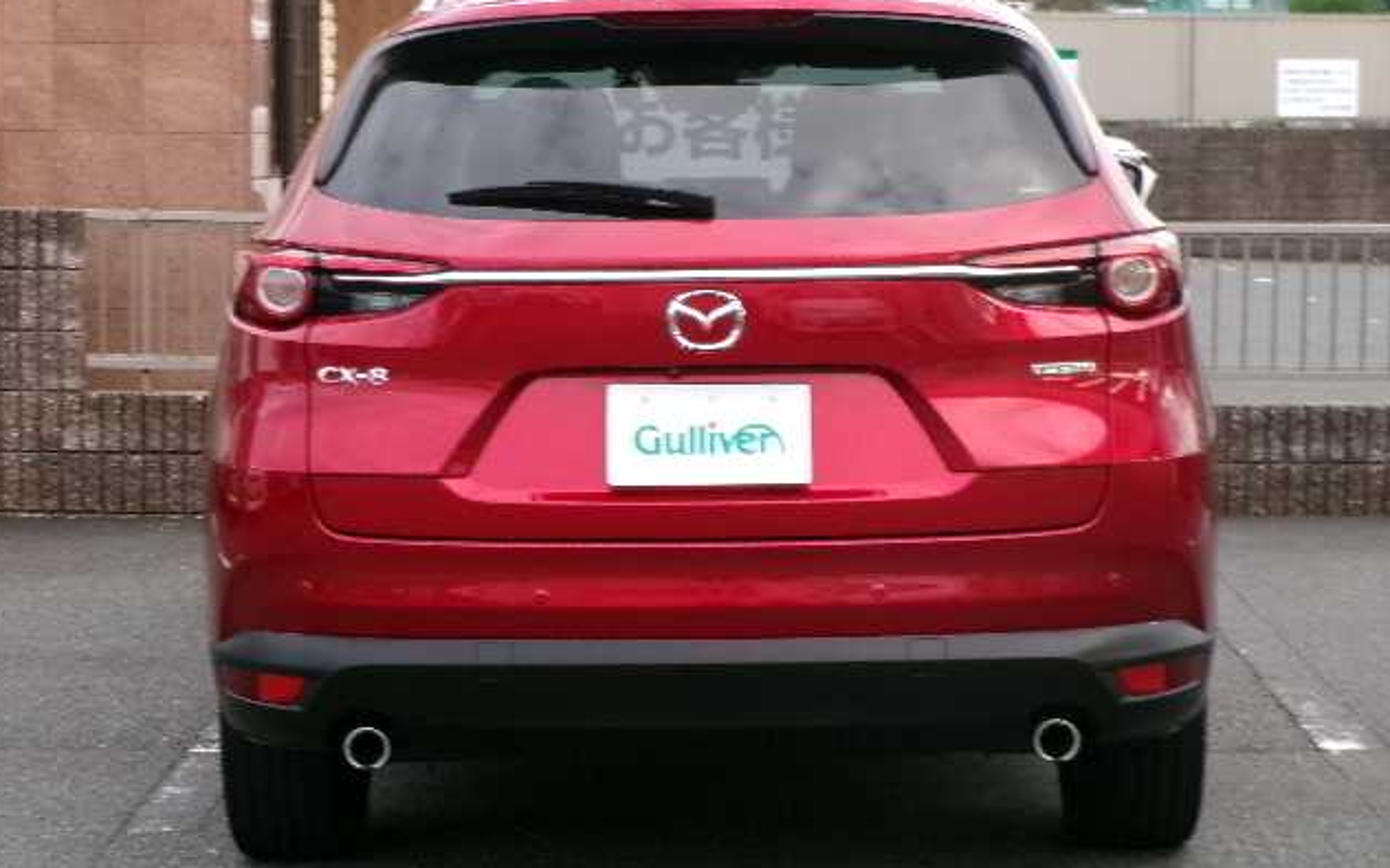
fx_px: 3864
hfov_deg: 20.4
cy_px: 396
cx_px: 691
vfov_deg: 12.8
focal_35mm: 102
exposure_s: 1/60
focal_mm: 16.9
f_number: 5.8
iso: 329
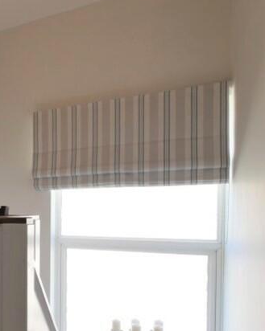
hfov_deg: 31.4
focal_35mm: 34
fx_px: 334
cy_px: 219
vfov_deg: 51.9
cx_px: -93
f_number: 4.5
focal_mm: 7
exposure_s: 1/125
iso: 200
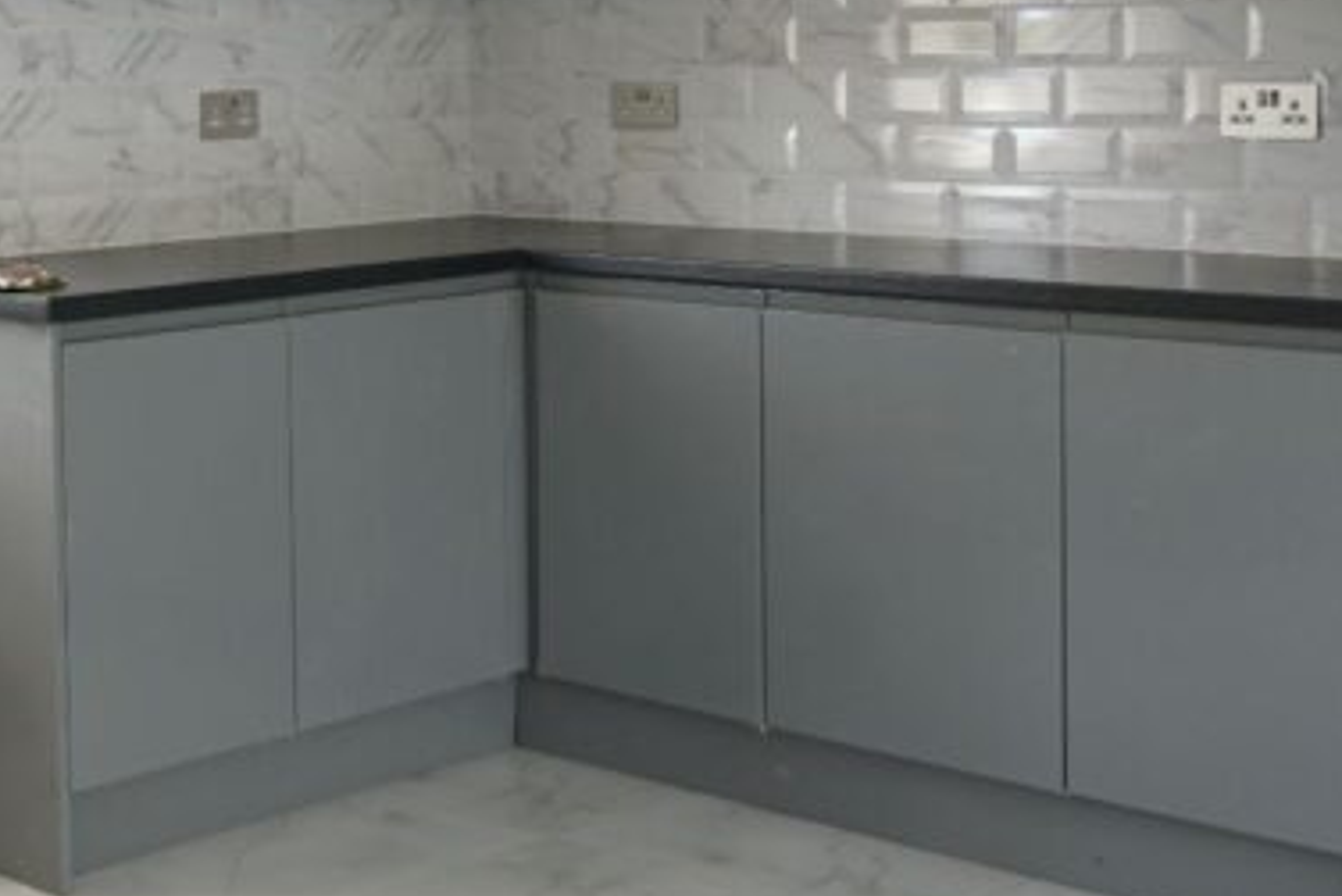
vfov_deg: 20.0
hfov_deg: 27.7
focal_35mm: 67
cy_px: 145
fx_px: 2498
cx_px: -96
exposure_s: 1/100
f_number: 4
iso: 400
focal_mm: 21
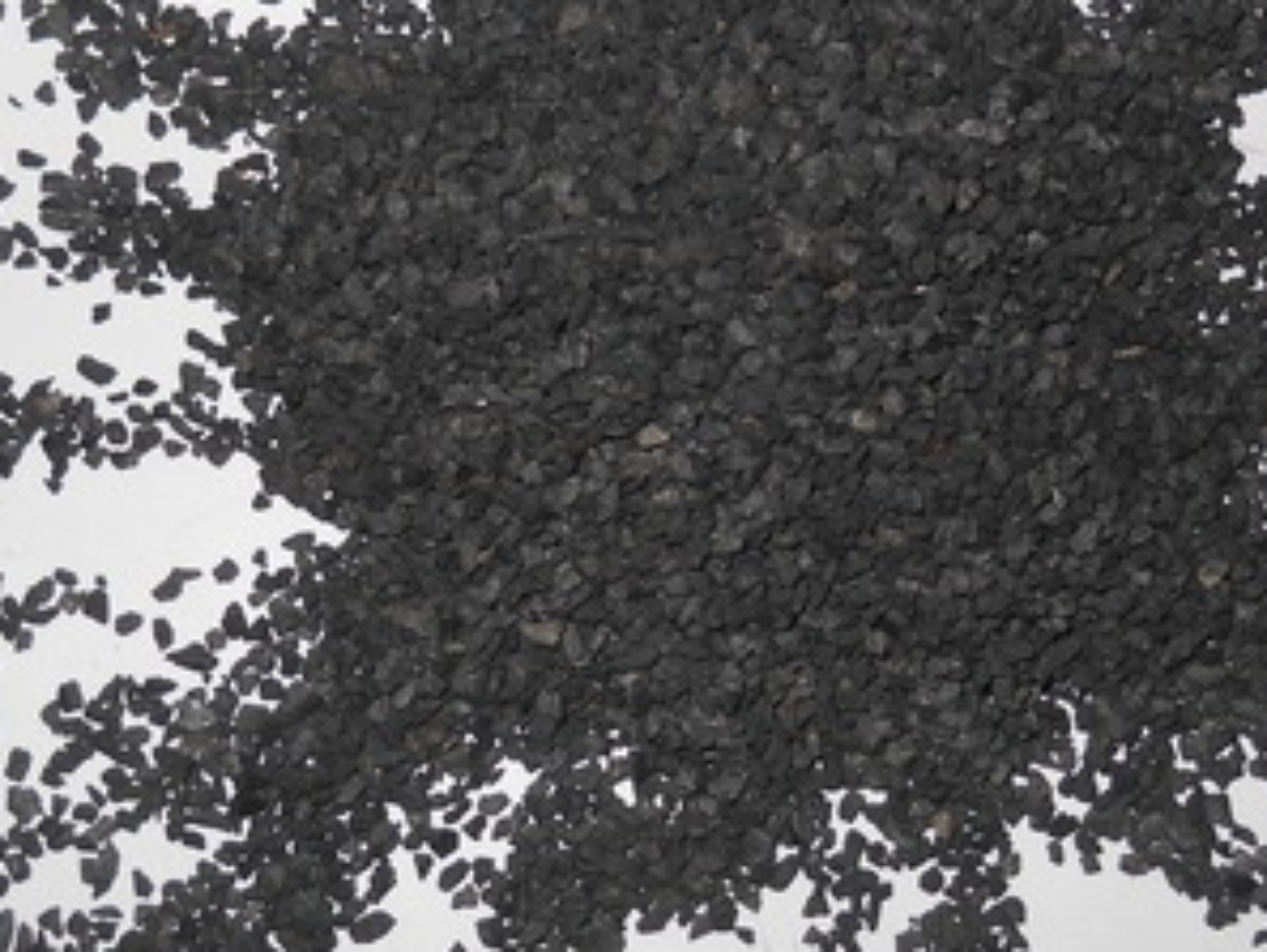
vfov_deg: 21.3
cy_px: 378
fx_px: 2527
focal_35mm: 69
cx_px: 691
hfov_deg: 28.1
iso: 80
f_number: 5.5
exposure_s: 1/30
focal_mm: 6.72
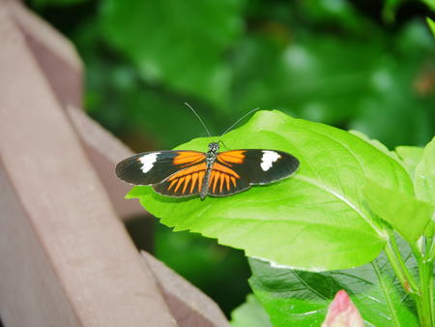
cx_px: 218
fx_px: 3395
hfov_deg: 7.3
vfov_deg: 5.5
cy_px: 164
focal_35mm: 270
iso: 200
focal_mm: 135
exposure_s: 1/60
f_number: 5.6
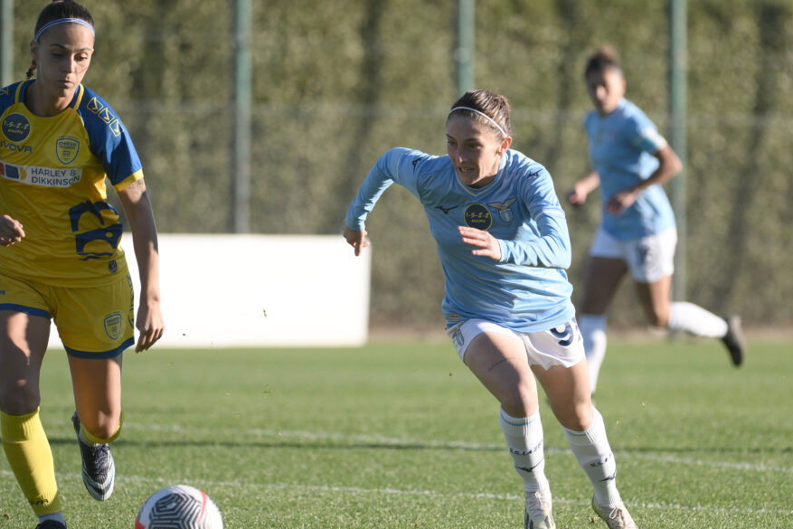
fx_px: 6433
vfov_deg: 4.7
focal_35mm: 292
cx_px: 377
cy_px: 287
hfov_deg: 7.1
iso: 320
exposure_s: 1/1600
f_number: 4
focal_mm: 250
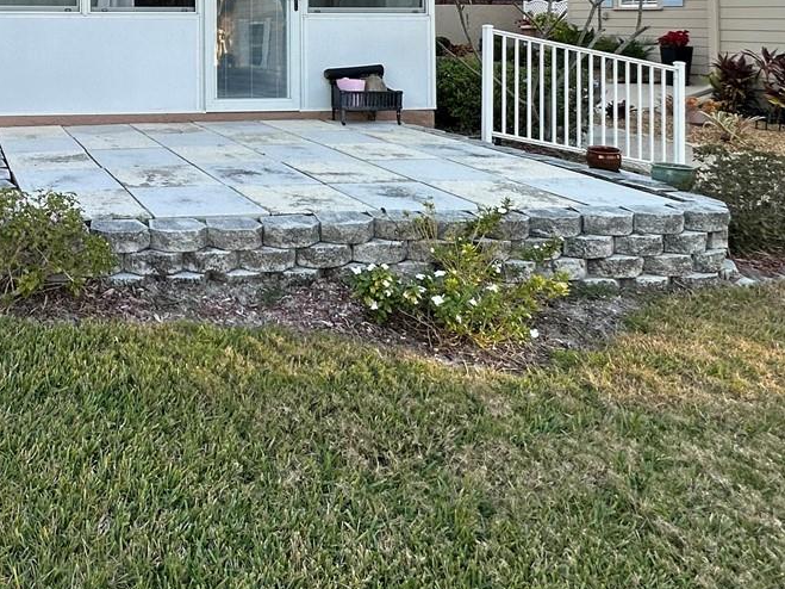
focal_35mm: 34
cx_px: 35
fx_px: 771
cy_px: 2
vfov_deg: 37.4
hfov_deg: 46.8
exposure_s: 1/168
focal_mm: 2.22
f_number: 2.2
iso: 40
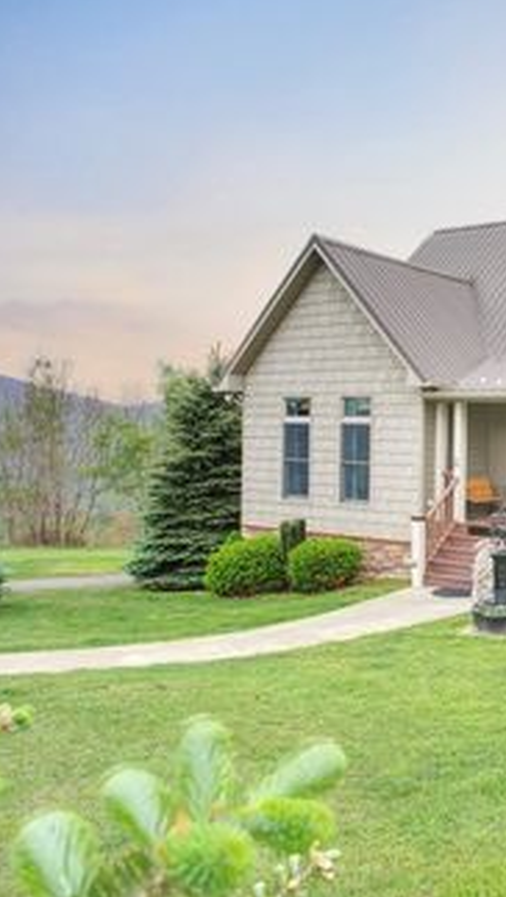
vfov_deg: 58.0
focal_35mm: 34
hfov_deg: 30.0
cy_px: 440
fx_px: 810
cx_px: 595
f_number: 9
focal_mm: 21
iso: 125
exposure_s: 1/80
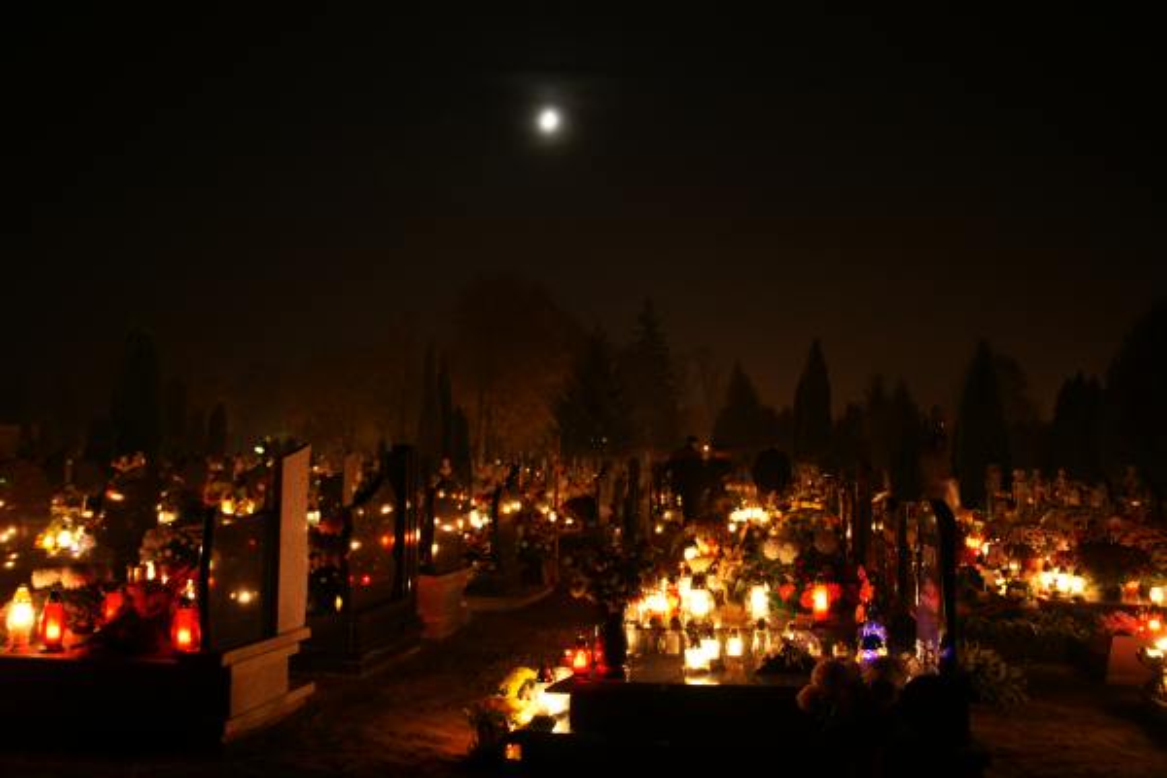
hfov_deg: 57.2
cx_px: 584
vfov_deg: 40.0
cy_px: 389
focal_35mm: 33
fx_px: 1070
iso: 200
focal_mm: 22
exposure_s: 2
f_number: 3.5
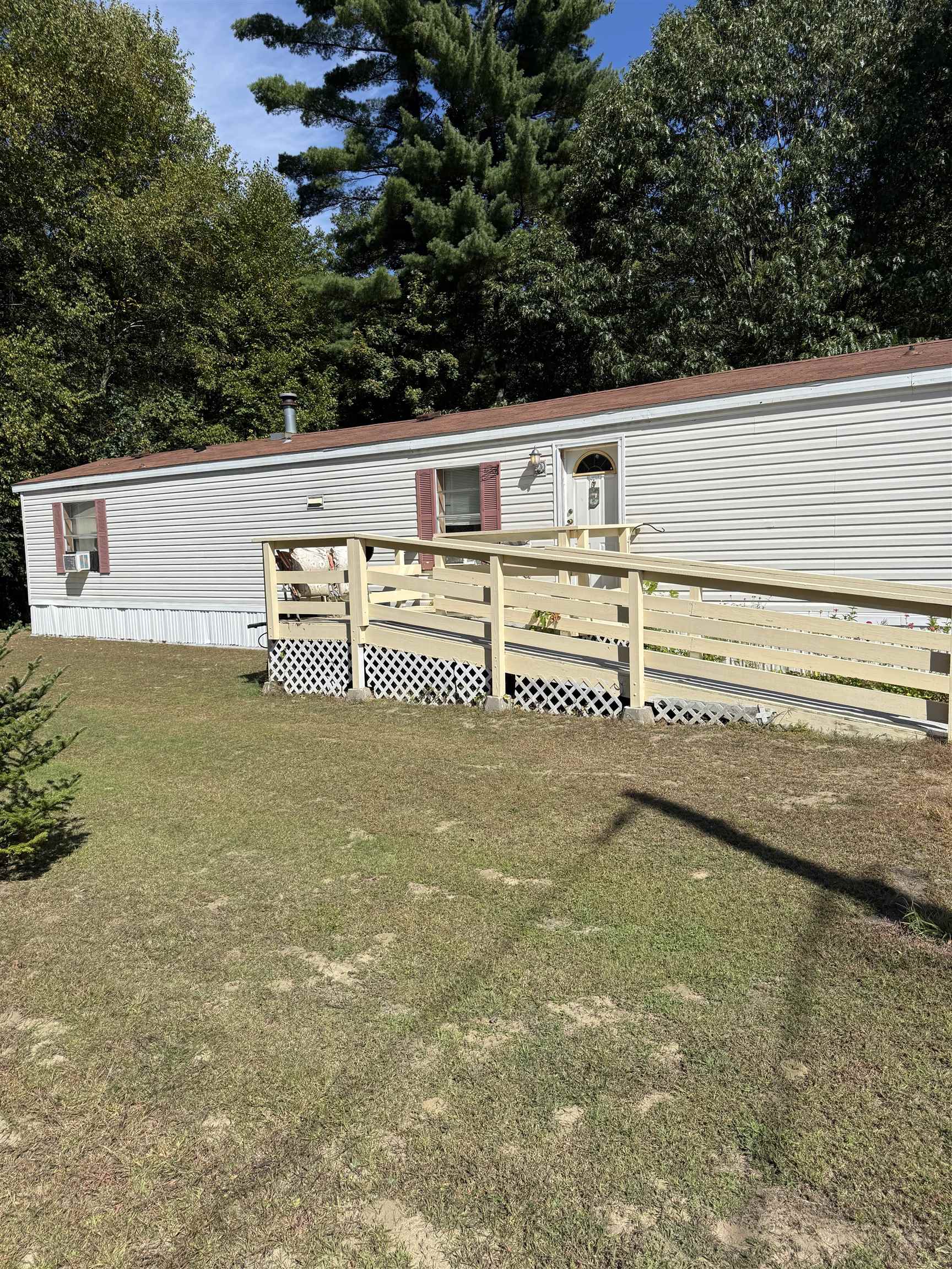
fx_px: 880
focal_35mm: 24
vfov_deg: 71.6
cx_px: 476
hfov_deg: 56.8
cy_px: 634
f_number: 1.78
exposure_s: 1/6711
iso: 80
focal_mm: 6.76
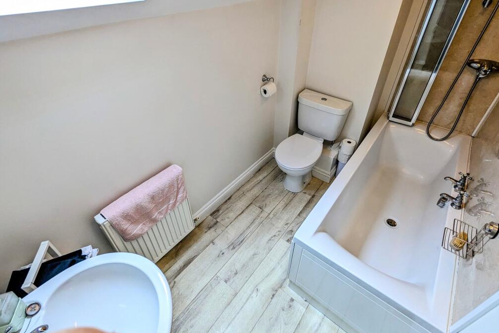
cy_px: 144
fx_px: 236
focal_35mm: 17
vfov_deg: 70.1
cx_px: 254
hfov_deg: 93.3
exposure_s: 1/50
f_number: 2.2
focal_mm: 2.35
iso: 94
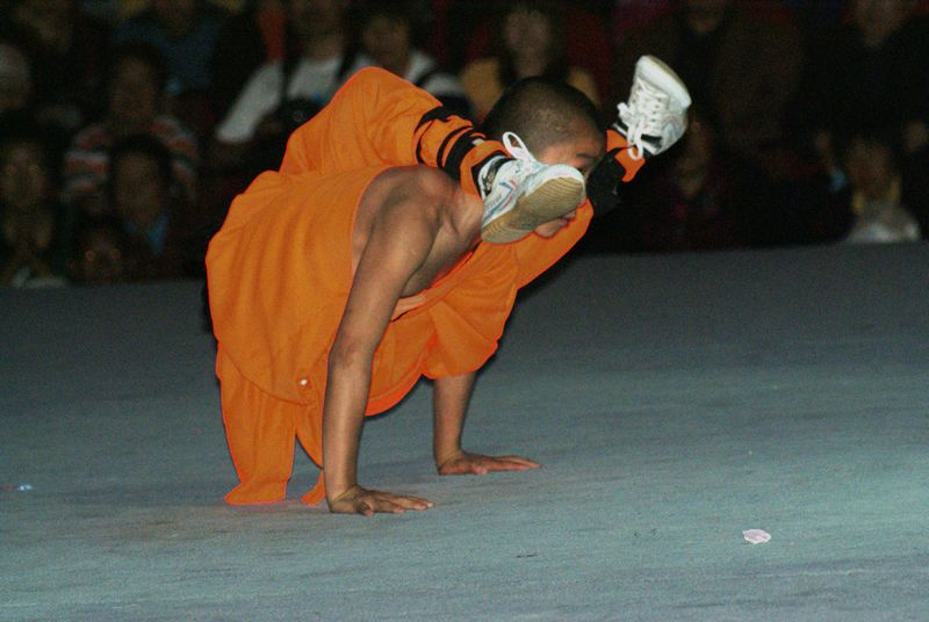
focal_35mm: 225
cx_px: 464
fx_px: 5815
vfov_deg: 6.1
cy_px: 311
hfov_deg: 9.1
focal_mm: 150
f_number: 5.6
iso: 400
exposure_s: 1/125
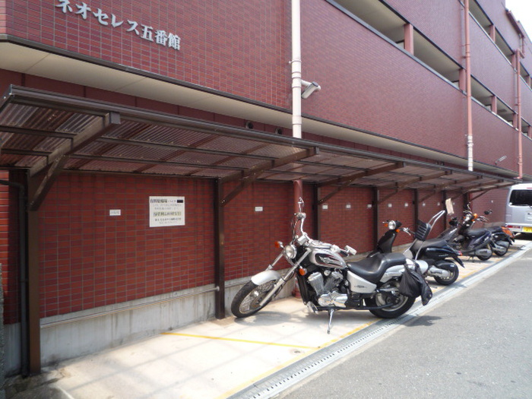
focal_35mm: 25
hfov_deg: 69.4
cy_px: 200
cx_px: 266
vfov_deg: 54.9
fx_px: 384
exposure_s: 1/320
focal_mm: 4.4
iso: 100
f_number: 2.8
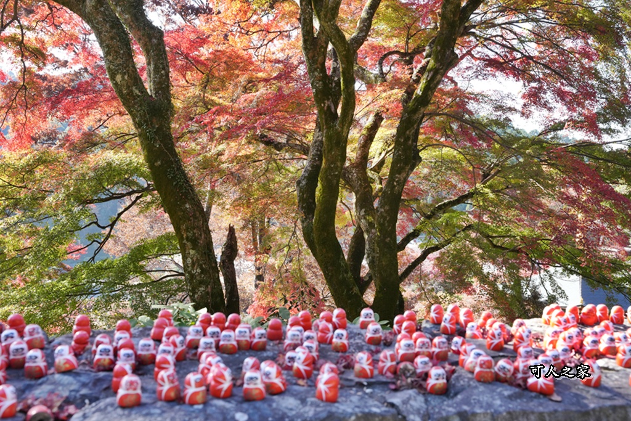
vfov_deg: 32.9
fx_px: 713
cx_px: 316
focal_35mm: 41
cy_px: 210
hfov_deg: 47.7
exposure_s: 1/320
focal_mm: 40.7
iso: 1000
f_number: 7.1
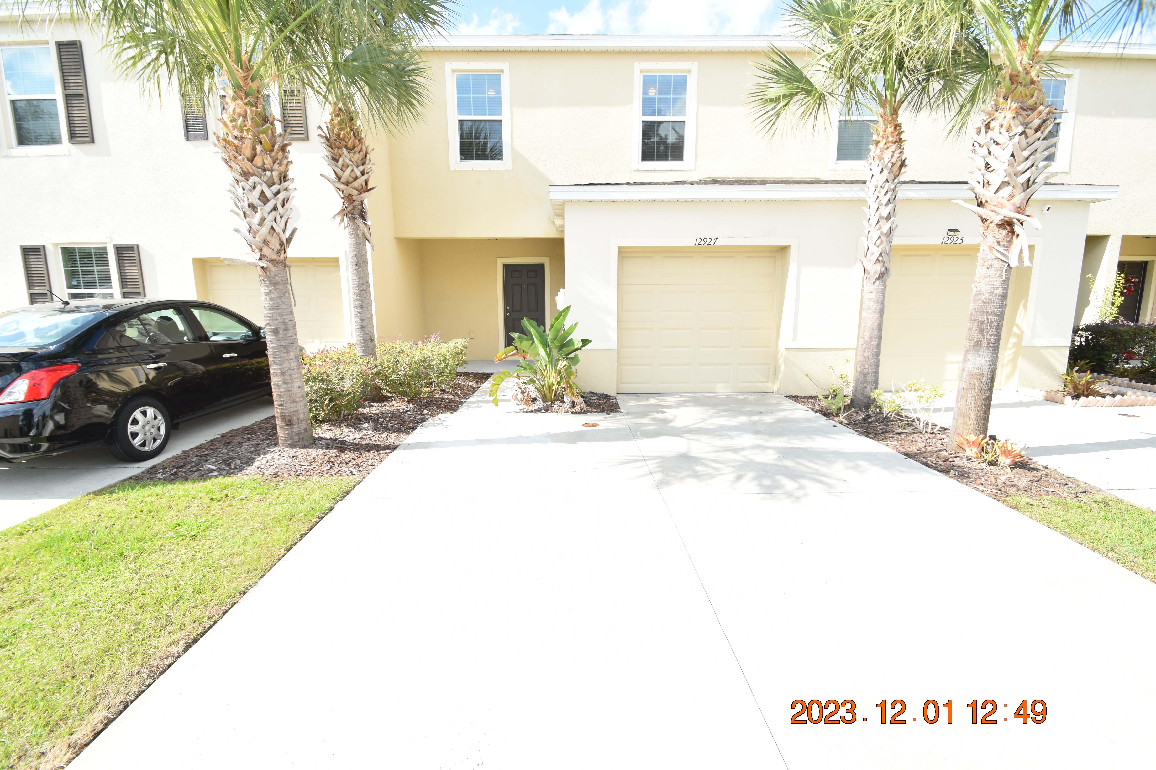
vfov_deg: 77.3
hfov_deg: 100.4
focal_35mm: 15
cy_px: 385
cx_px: 578
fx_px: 482
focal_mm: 10
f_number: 8
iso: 250
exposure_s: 1/250
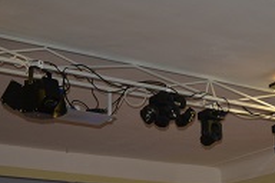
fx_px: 802
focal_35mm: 105
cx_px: 319
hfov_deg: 18.5
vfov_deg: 12.4
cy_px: 282
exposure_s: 1/80
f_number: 3.8
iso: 400
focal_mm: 22
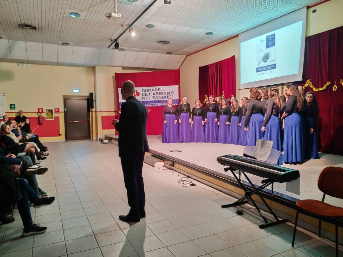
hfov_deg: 65.3
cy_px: 128
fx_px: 268
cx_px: 172
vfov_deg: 51.4
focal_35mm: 27
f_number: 1.9
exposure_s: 1/25
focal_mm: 6.12
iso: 4000
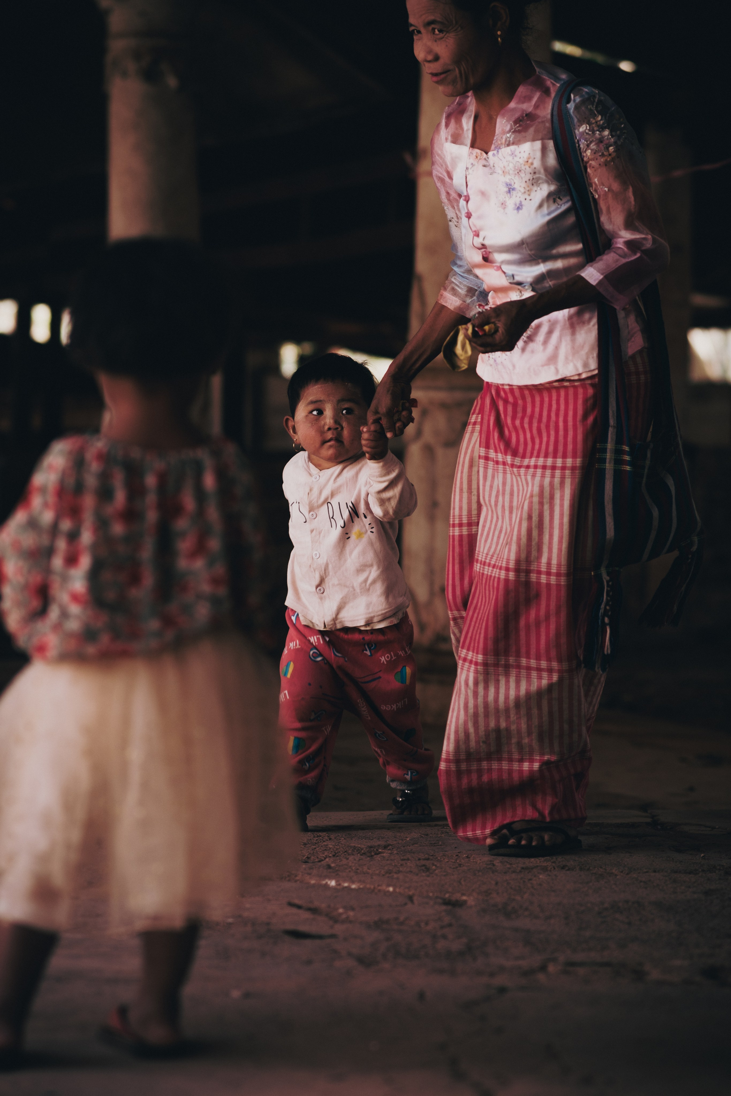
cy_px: 548
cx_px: 366
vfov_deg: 16.0
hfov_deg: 10.7
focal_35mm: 128
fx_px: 3898
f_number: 2.2
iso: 250
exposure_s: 1/250
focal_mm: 85
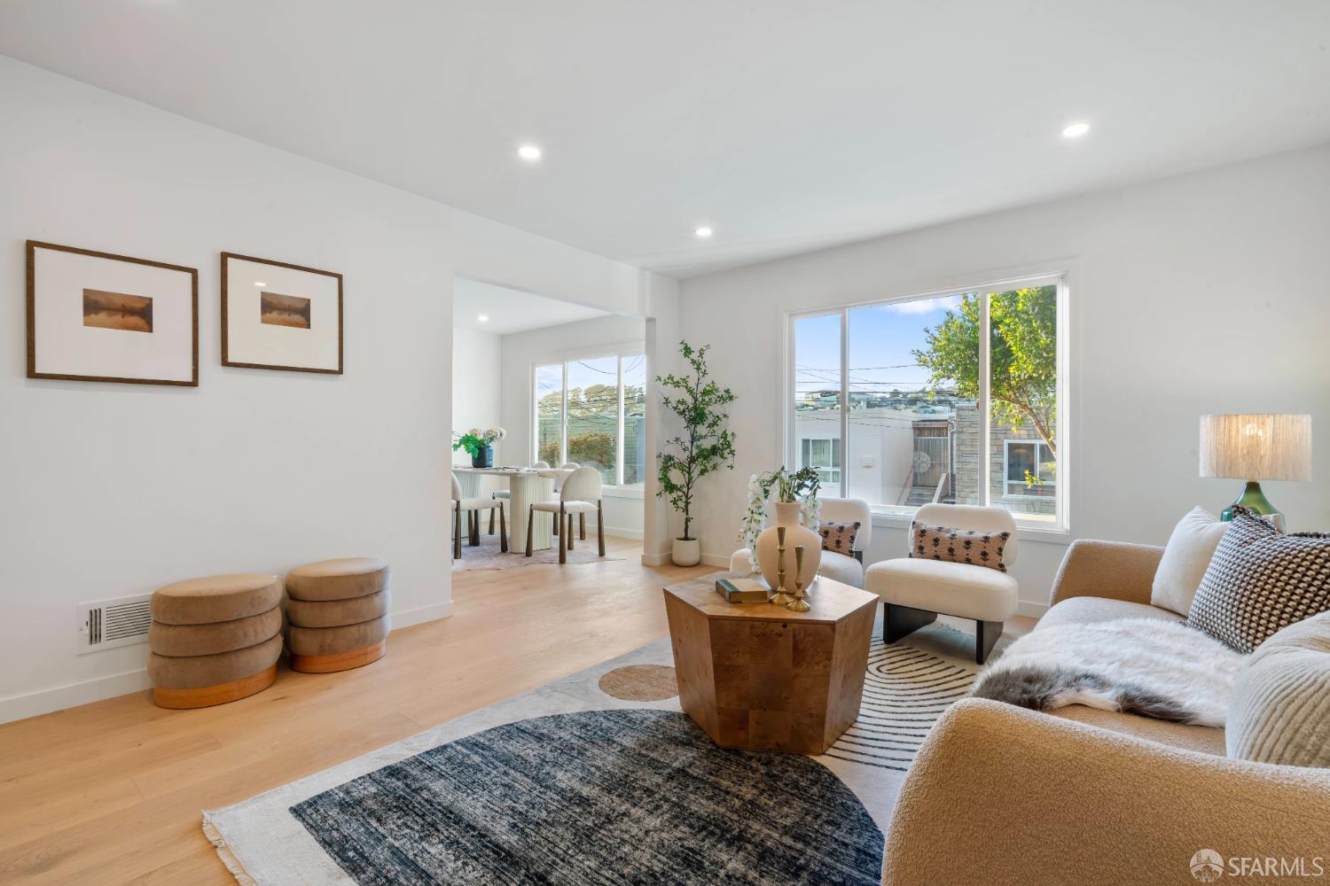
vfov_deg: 73.7
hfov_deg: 96.7
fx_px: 591
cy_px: 443
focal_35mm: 16
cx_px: 665
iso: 320
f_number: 16
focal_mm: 16
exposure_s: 1/2.5
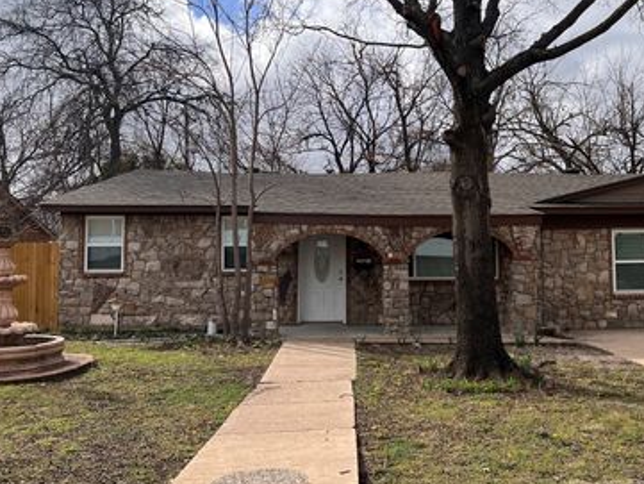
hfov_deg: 51.0
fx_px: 670
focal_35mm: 36
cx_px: 384
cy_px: 226
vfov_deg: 39.7
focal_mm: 5.7
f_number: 1.5
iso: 50
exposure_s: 1/4444
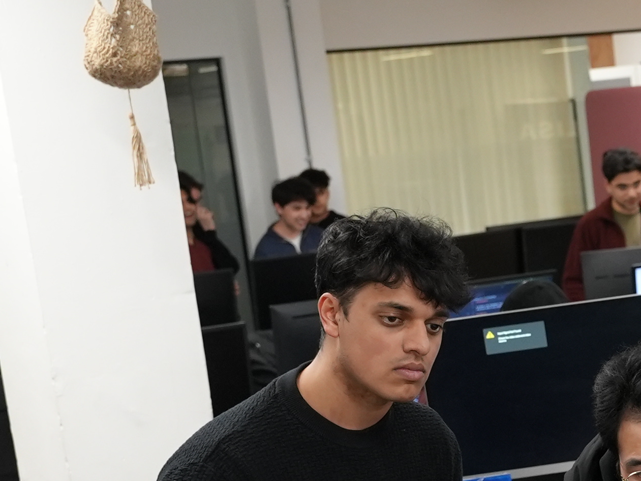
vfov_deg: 13.2
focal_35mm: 110
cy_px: 523
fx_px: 2037
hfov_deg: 16.9
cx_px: 815
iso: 2500
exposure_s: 1/160
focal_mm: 34
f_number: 4
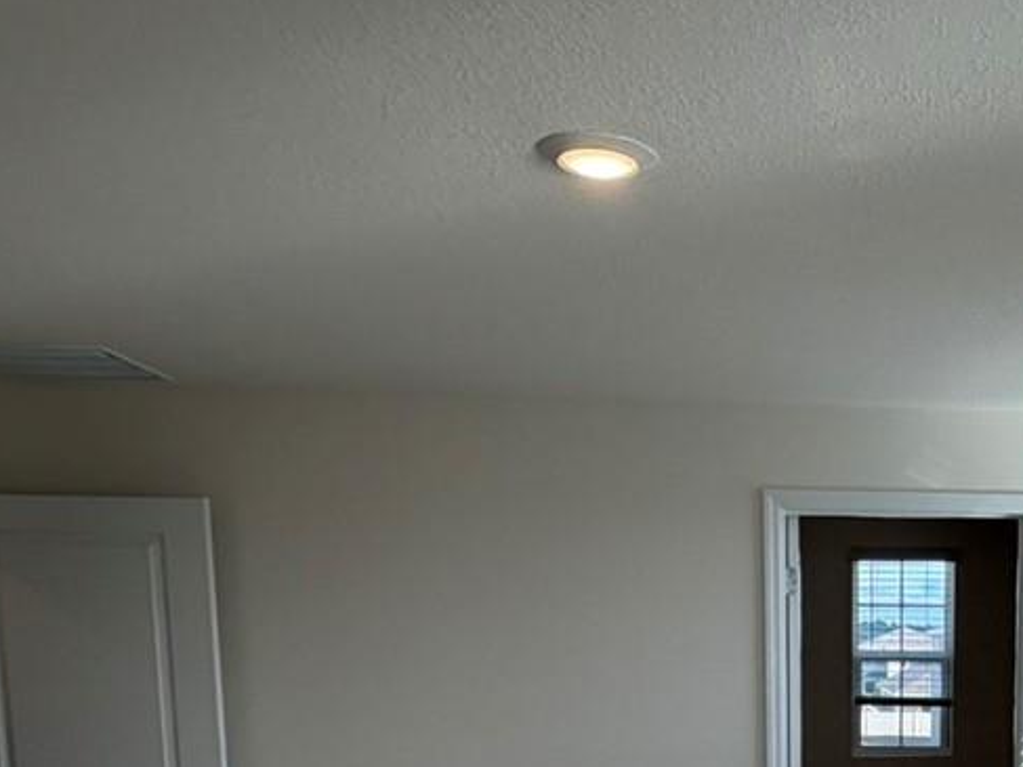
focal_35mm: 46
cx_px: 918
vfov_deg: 28.6
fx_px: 1359
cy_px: 845
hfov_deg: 38.5
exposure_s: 1/120
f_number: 2.2
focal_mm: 2.22
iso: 32
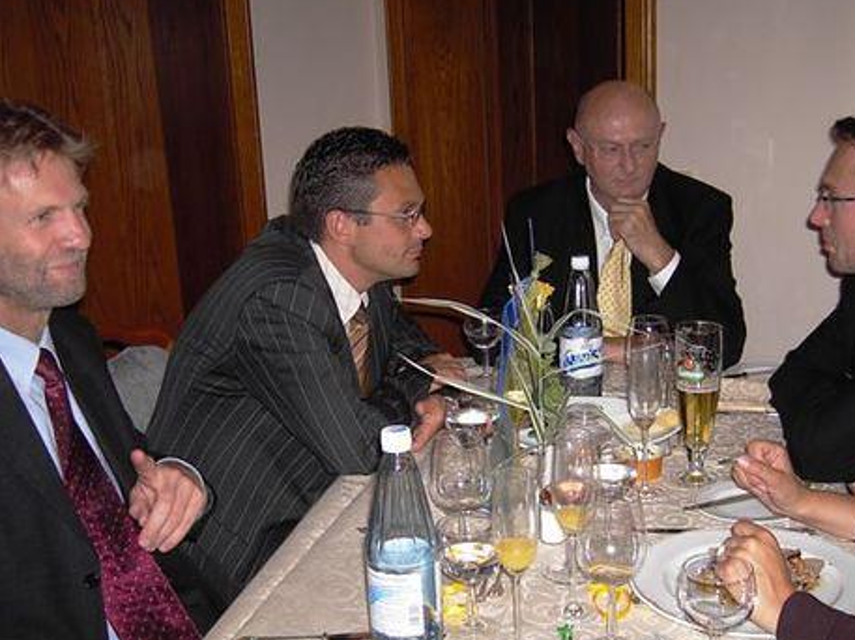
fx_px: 1135
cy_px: 399
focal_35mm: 46
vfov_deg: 31.3
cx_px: 500
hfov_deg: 41.1
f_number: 2.8
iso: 50
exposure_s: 1/50
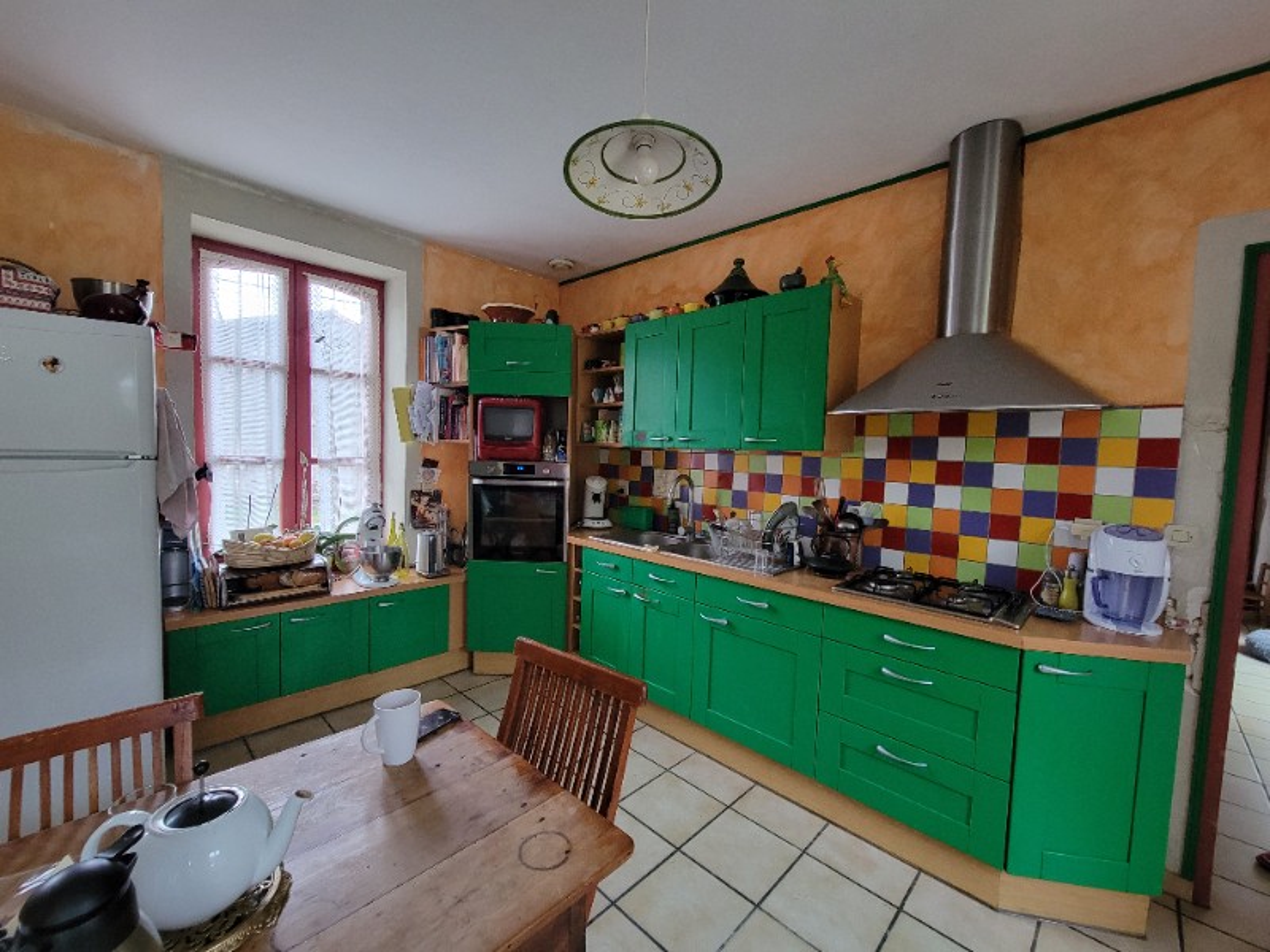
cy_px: 476
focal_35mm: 13
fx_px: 477
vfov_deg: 89.9
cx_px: 635
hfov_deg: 106.2
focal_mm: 2.2
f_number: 2.2
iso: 400
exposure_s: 1/30
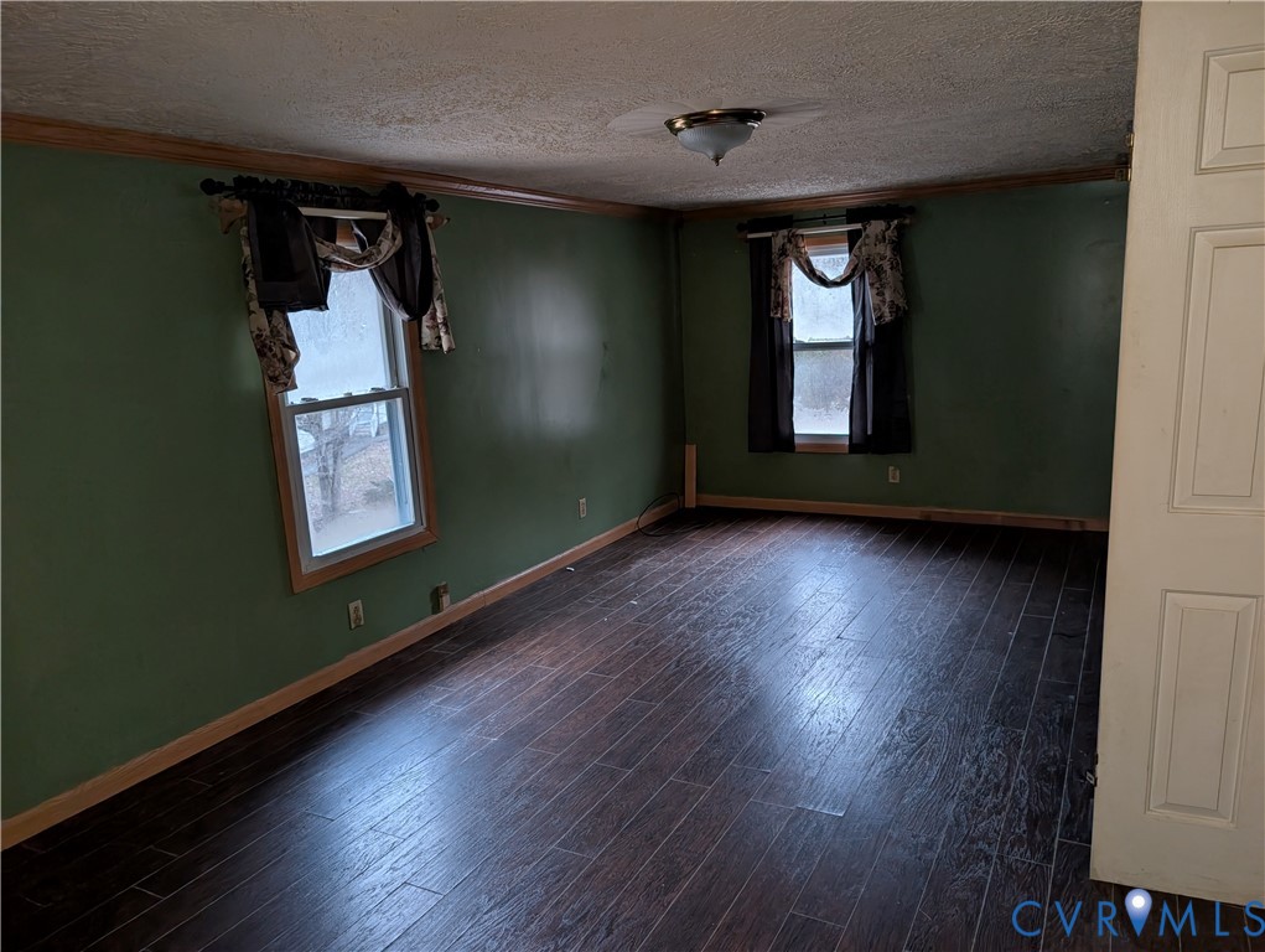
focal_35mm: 24
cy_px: 476
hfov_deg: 71.5
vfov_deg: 56.9
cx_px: 632
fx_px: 878
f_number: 1.68
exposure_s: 1/30.3
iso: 207
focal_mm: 6.9
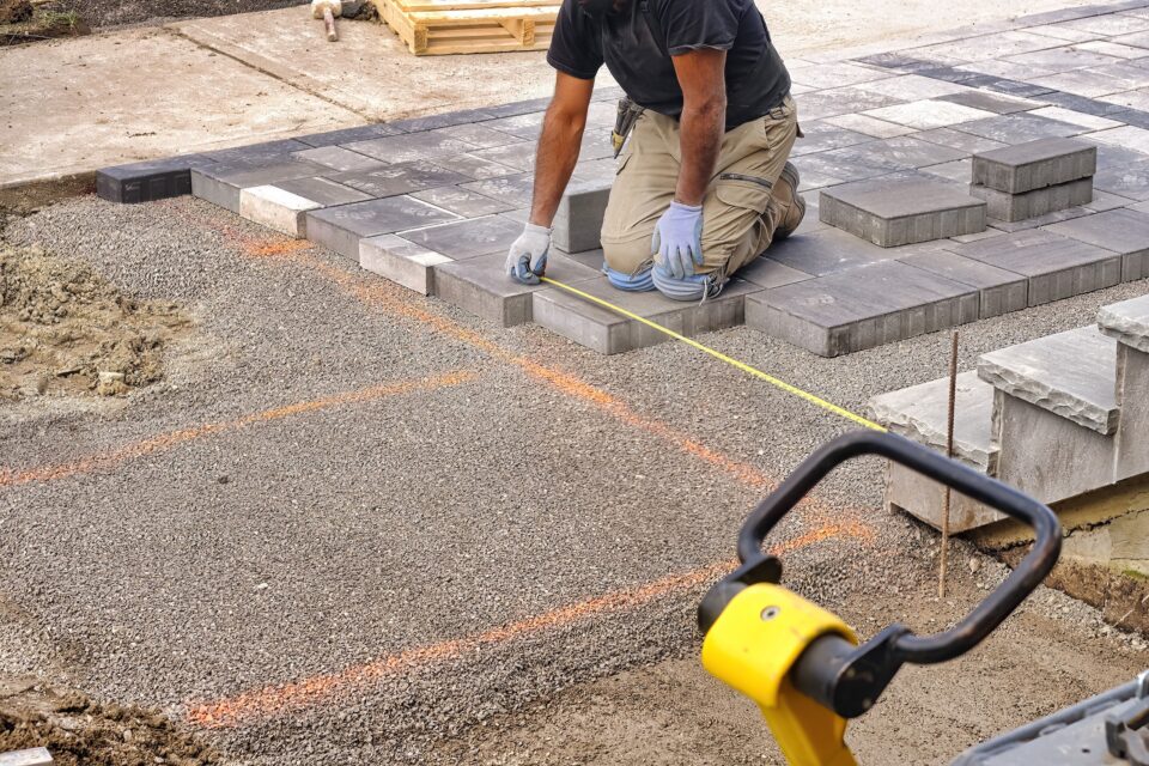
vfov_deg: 16.3
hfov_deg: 24.2
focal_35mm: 84
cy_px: 383
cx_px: 574
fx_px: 2681
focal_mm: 56
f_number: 5
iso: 80
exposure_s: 1/125
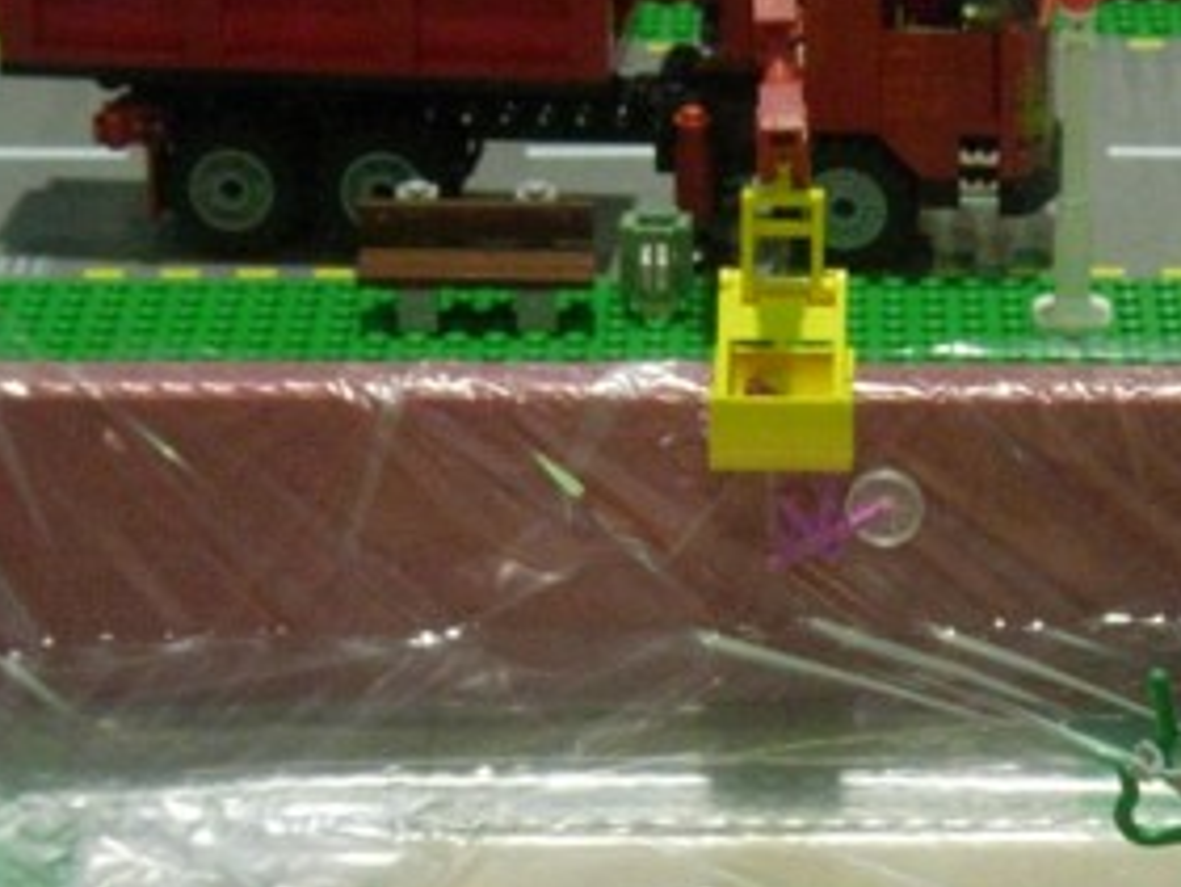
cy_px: 849
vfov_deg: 9.1
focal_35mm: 162
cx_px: 1021
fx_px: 5529
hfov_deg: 12.1
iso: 178
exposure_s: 1/32
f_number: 2.8
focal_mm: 7.8
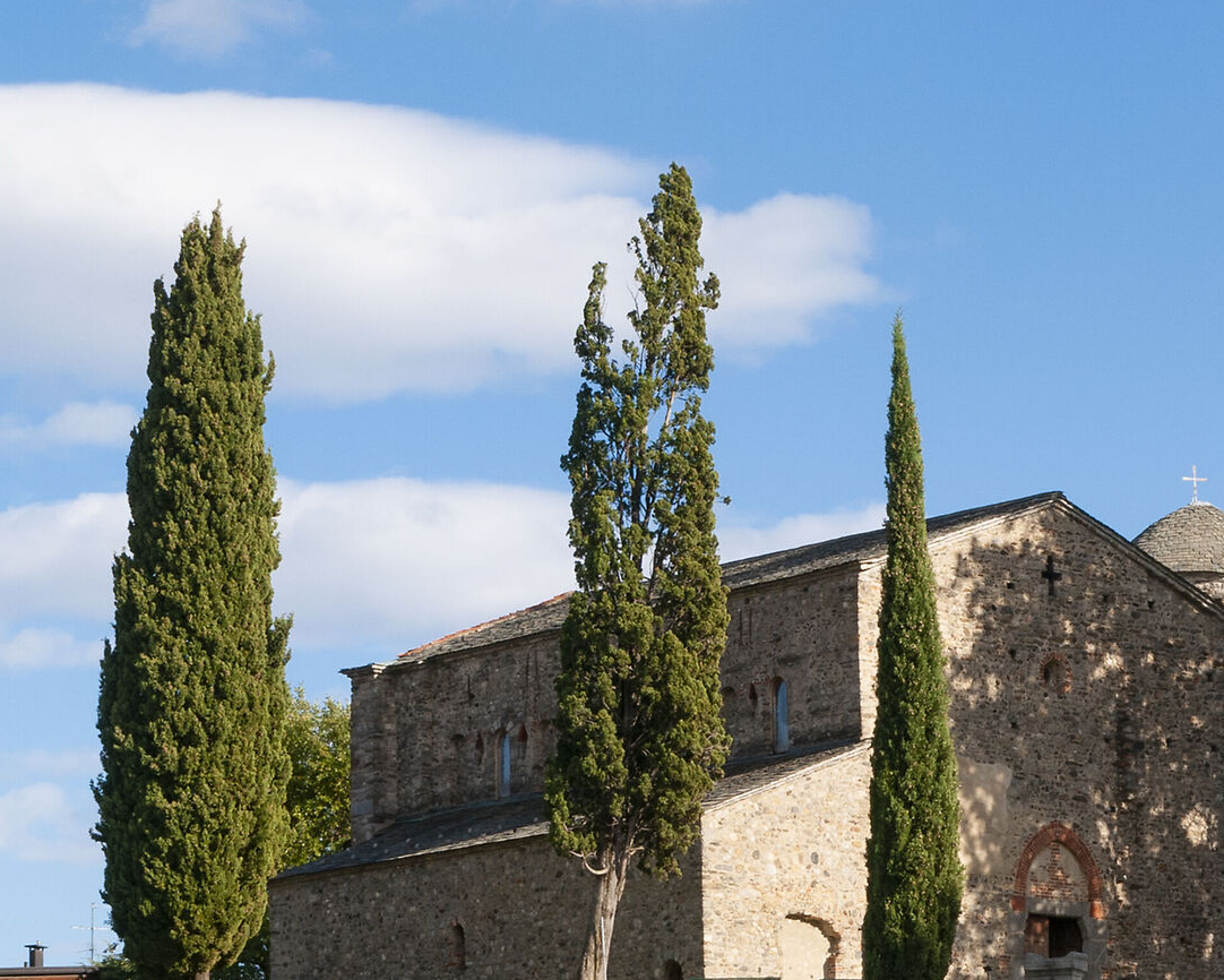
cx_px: 1355
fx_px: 4746
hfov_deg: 14.4
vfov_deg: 11.7
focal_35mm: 131
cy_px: 781
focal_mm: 42
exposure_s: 1/125
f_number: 16
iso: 200
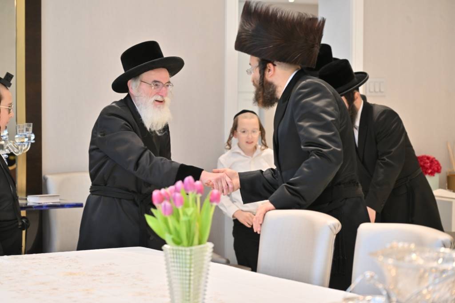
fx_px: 1112
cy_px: 152
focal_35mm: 88
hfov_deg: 23.1
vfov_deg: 15.5
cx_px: 228
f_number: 4
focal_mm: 88
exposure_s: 1/200
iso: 640
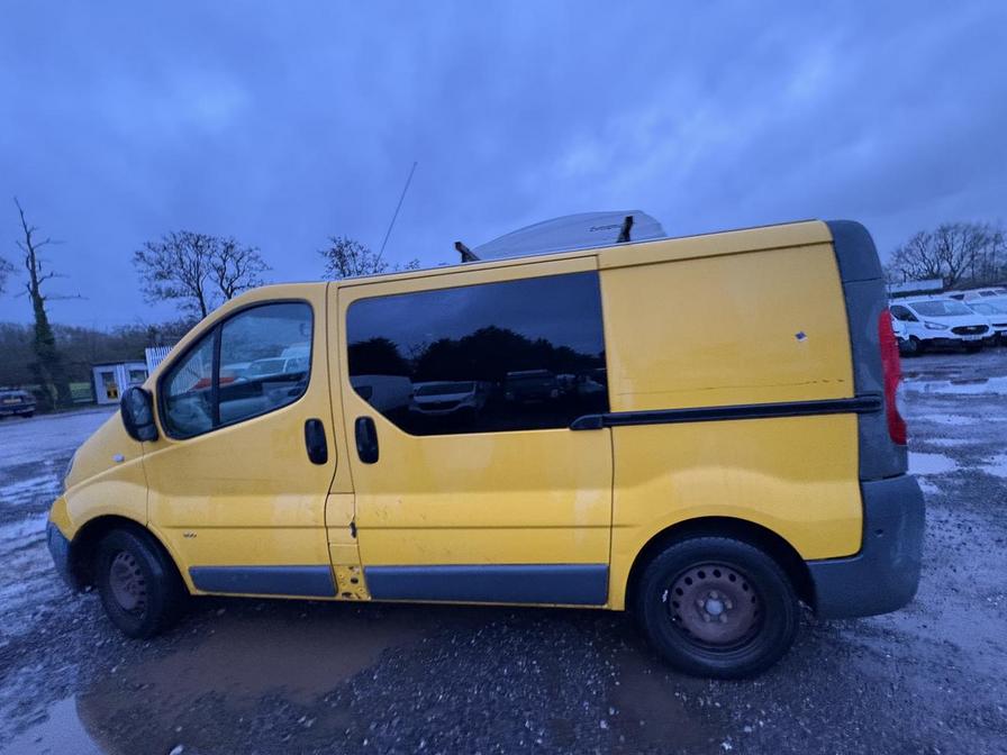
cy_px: 378
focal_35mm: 14
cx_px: 504
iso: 640
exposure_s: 1/60
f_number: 2.2
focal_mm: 2.22
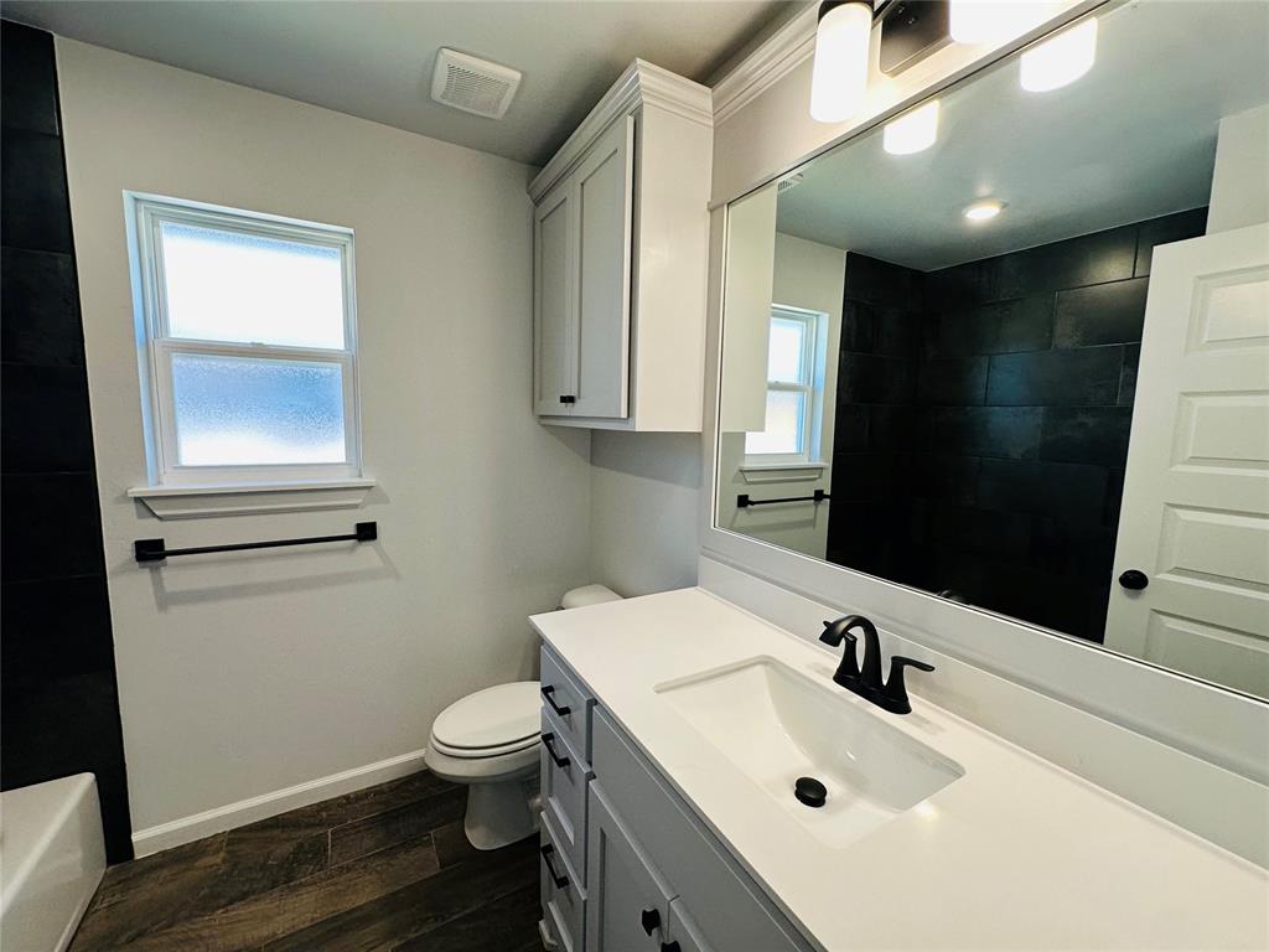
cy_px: 476
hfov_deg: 102.1
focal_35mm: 14
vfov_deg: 85.7
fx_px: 513
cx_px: 634
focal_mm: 2.22
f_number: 2.2
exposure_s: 1/120
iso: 160
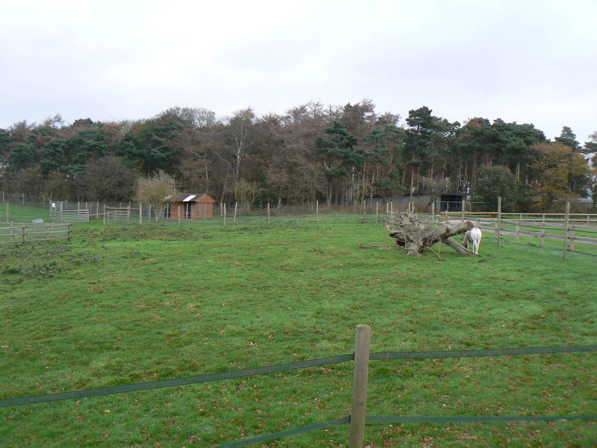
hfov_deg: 51.4
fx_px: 621
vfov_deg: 39.7
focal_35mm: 36
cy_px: 224
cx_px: 298
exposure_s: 1/100
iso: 80
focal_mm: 6
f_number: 4.5
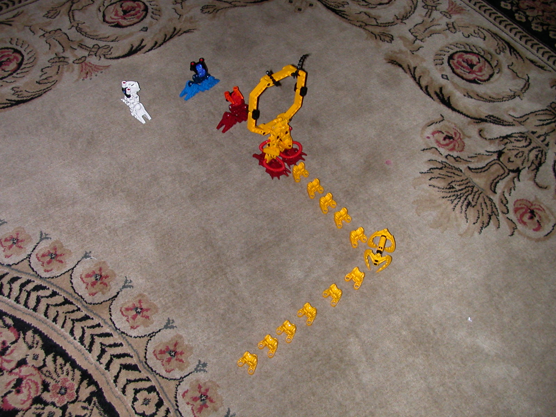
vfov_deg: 38.7
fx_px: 594
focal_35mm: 37
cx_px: 278
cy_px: 208
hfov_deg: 50.1
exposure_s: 1/59.9
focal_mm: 5.6
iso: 100
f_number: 2.7
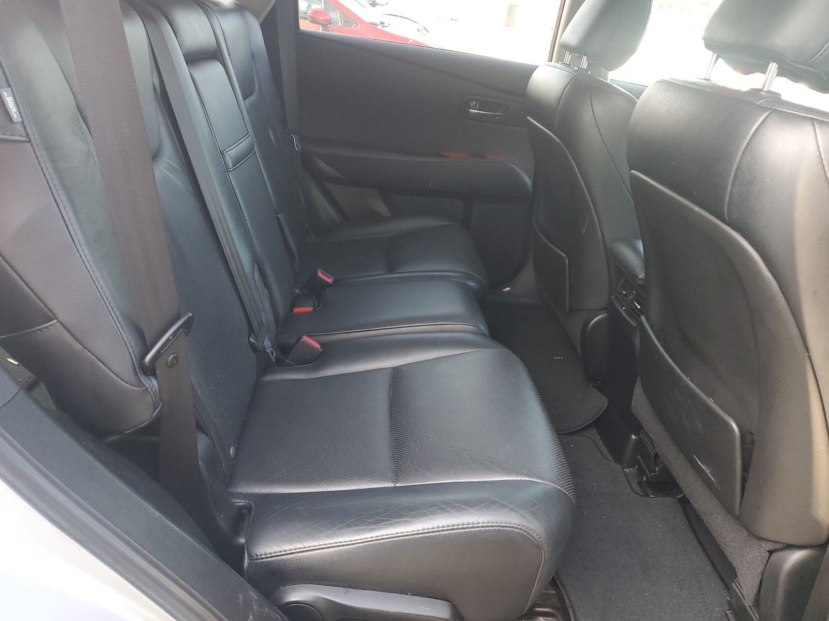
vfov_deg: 53.1
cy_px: 310
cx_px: 414
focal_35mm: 26
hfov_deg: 67.3
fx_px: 623
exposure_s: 1/60.2
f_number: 1.5
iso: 101
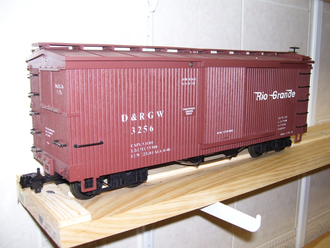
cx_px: 165
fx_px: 353
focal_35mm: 37
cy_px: 124
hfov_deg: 50.1
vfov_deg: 38.7
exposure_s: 1/60
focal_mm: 6
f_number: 2.7
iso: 80
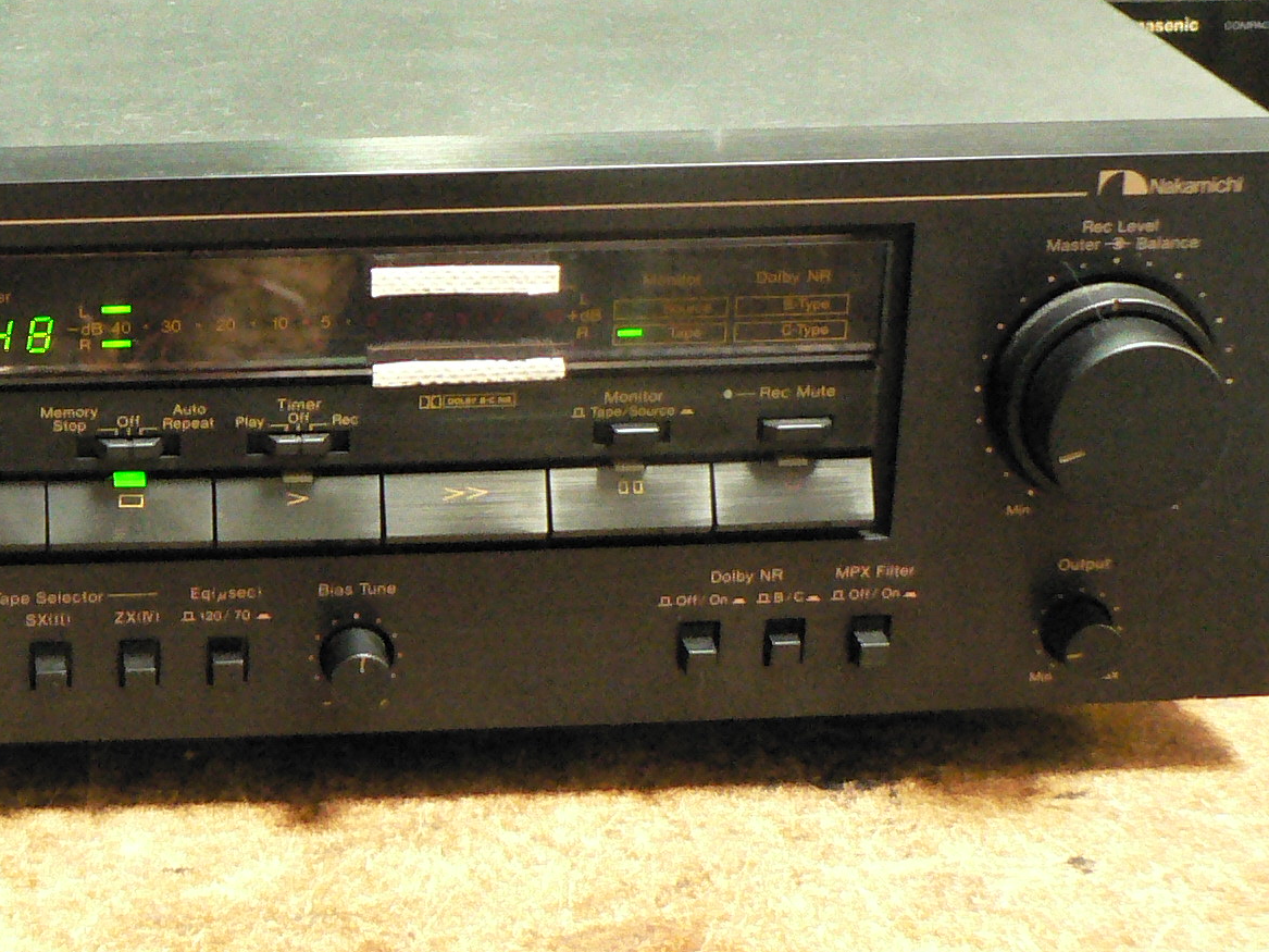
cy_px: 211
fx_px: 2896
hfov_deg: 23.8
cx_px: 51
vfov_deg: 18.5
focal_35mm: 79
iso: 400
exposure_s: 1/6
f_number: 2.8
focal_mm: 6
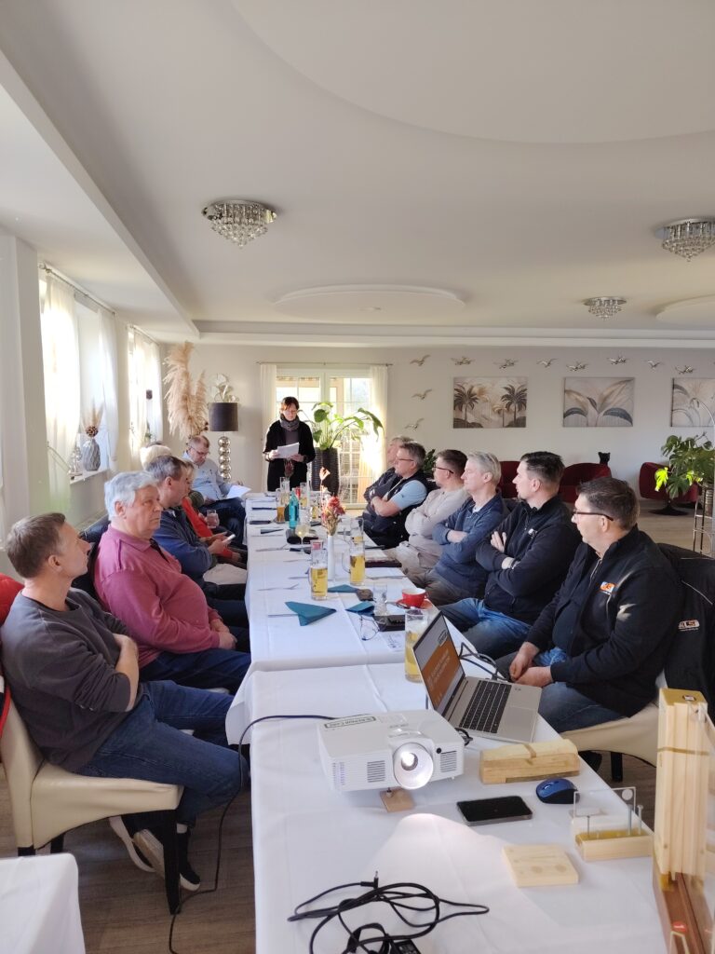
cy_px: 477
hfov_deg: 56.8
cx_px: 358
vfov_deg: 71.6
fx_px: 661
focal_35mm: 24
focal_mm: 5.25
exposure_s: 1/24
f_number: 1.75
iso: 422
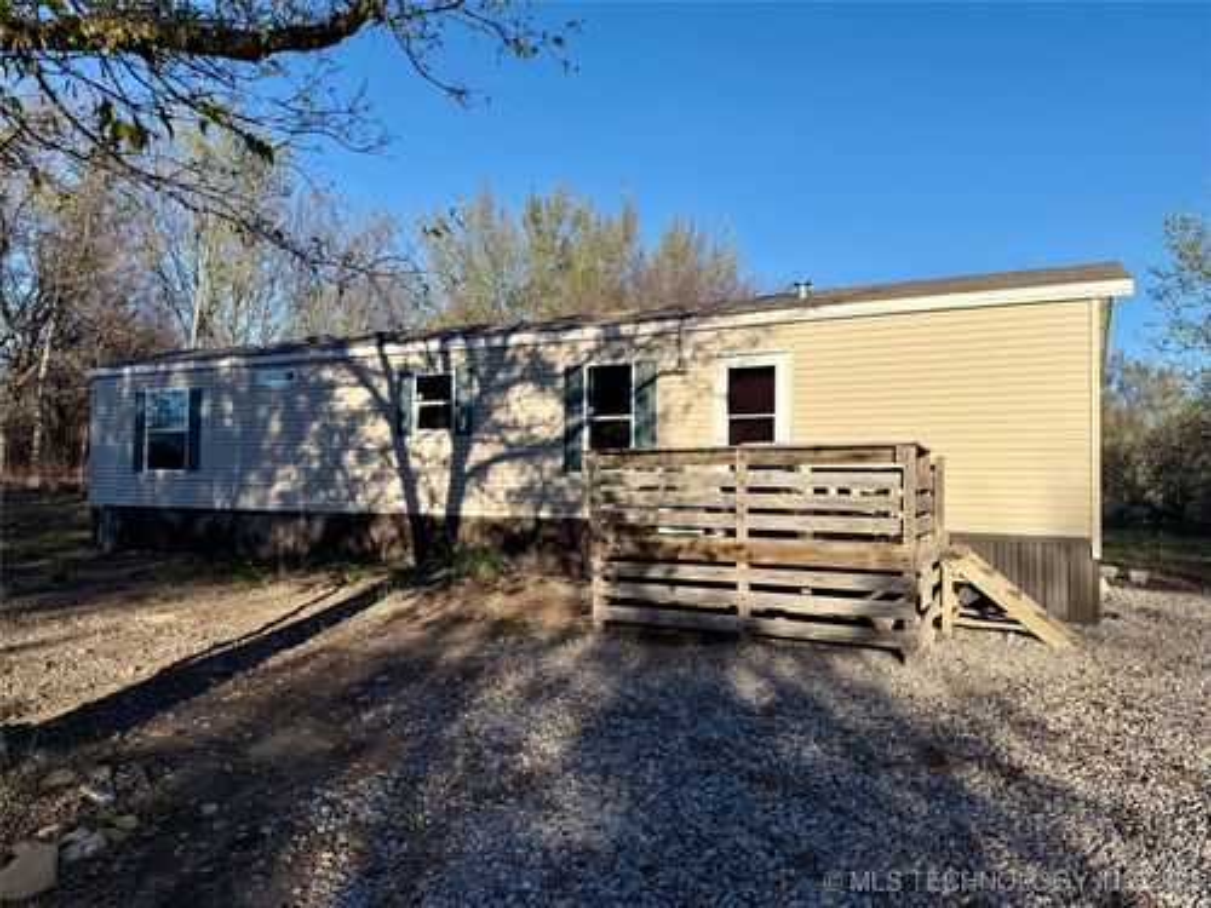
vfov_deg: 56.8
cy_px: 454
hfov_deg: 71.6
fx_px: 840
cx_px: 606
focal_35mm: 24
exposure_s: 1/3759
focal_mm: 6.76
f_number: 1.78
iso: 80
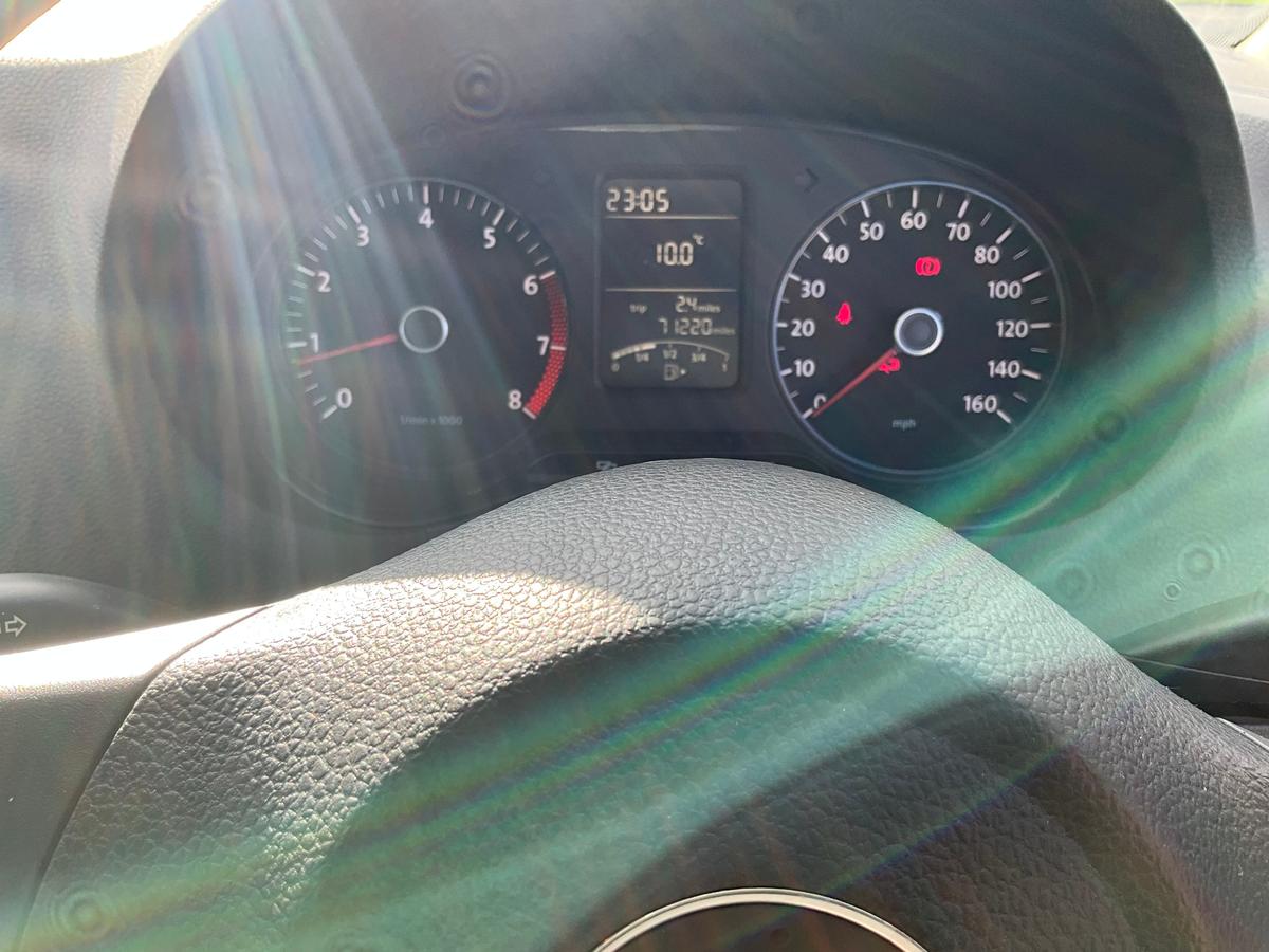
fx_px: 1063
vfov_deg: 48.2
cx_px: 634
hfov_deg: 61.7
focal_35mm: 29
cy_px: 476
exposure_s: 1/159
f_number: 1.8
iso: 25
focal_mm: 3
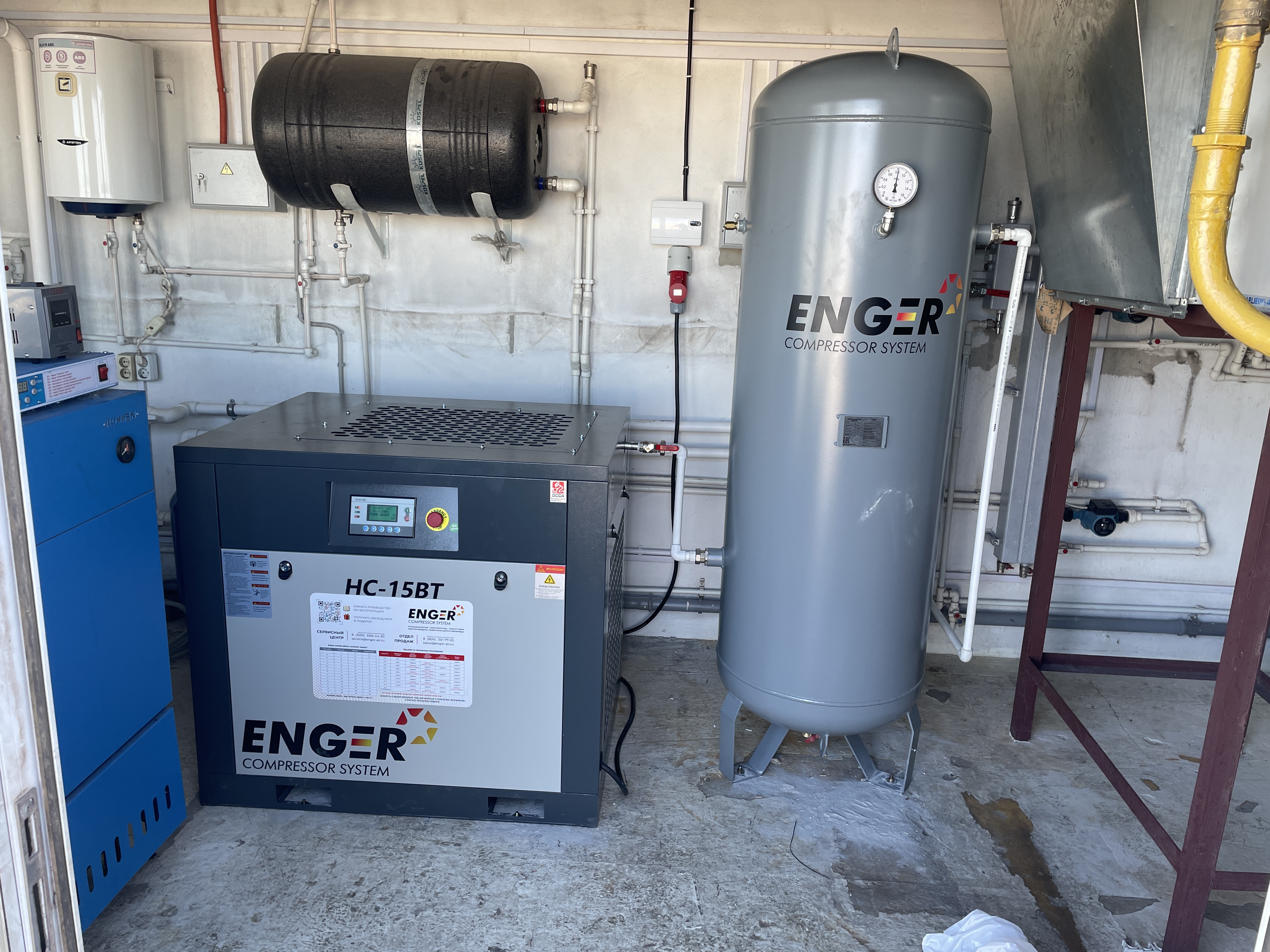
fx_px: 954
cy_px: 476
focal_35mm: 26
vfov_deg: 53.1
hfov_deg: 67.3
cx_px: 635
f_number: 1.6
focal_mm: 4.2
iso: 40
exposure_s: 1/121
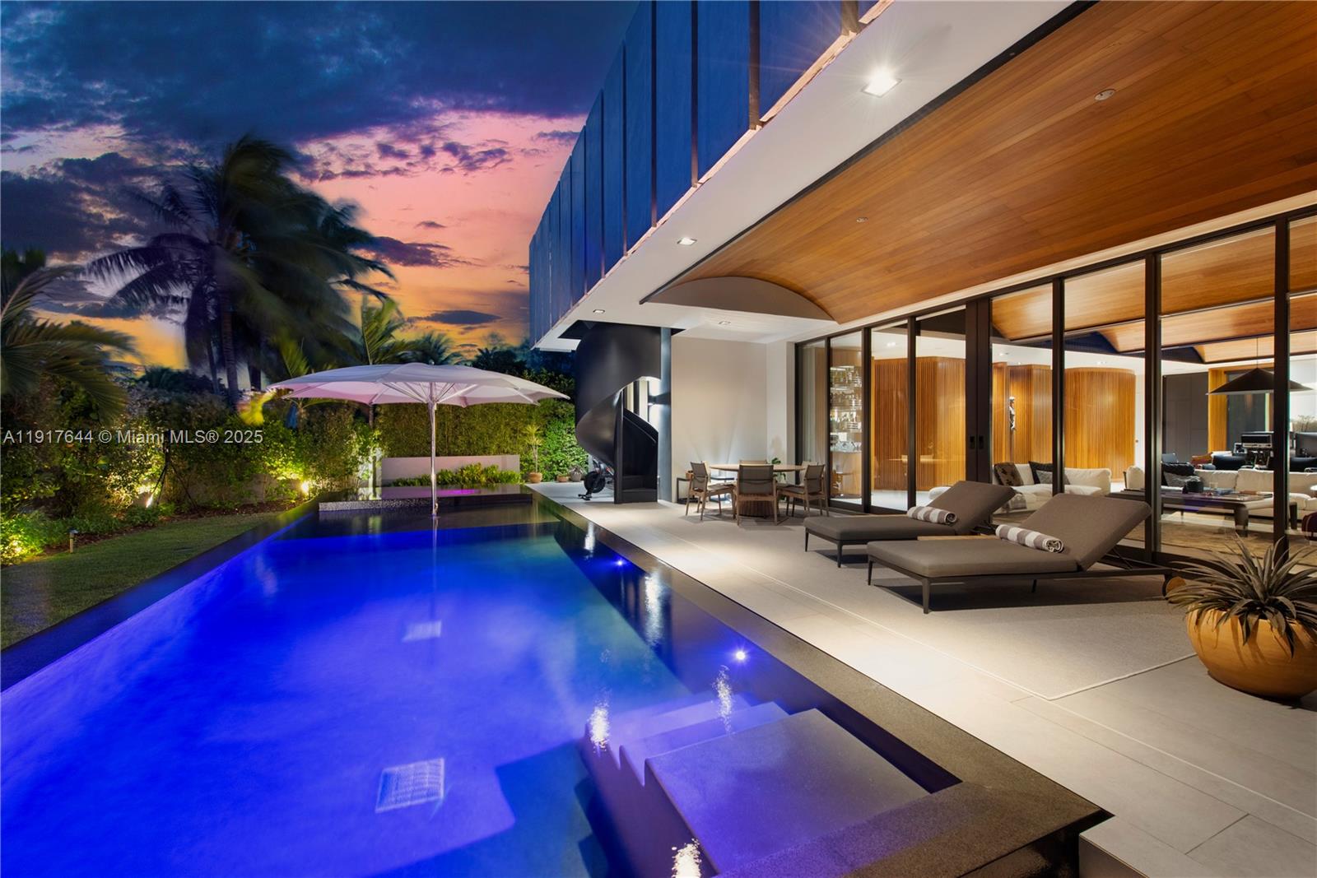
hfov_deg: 104.2
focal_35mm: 14
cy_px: 439
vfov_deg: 81.2
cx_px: 658
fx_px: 512
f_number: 9
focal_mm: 14
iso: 1250
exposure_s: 1/2.5
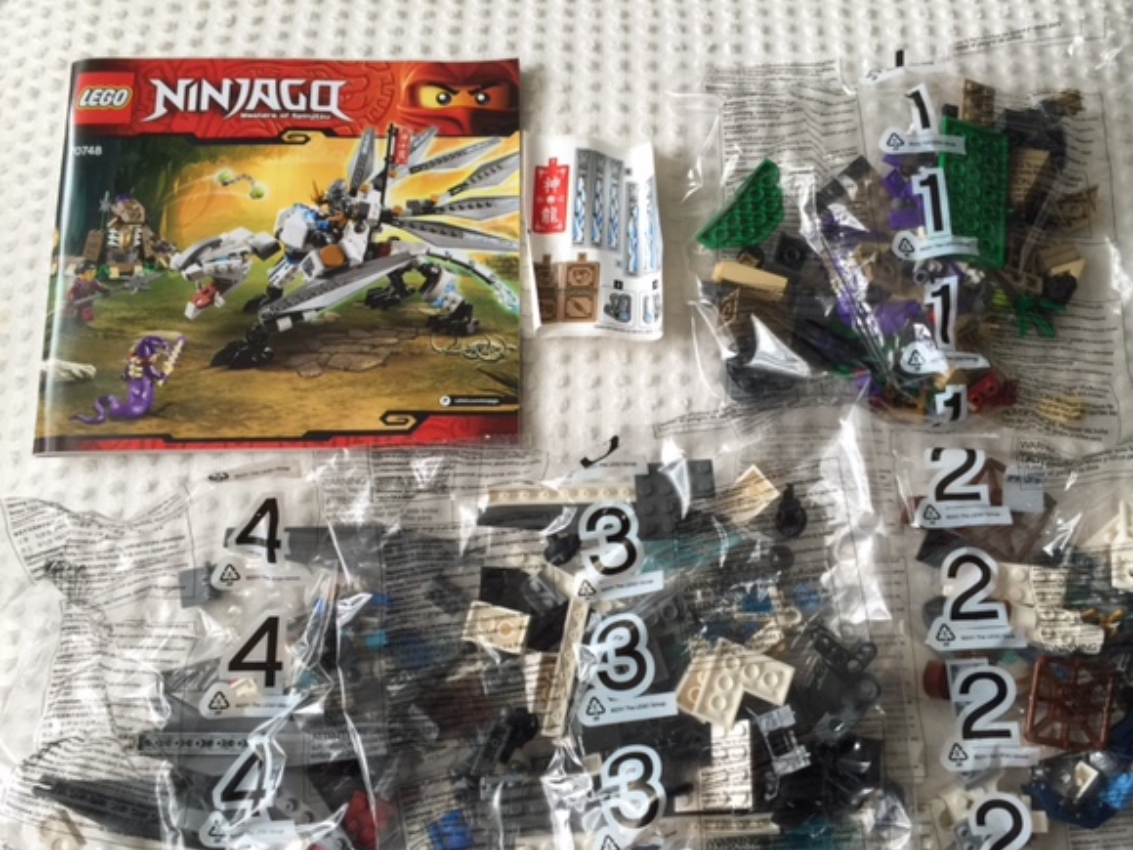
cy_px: 465
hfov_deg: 56.7
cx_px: 623
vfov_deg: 44.1
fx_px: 1047
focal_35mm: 32
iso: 32
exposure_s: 1/30
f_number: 2.2
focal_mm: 4.15
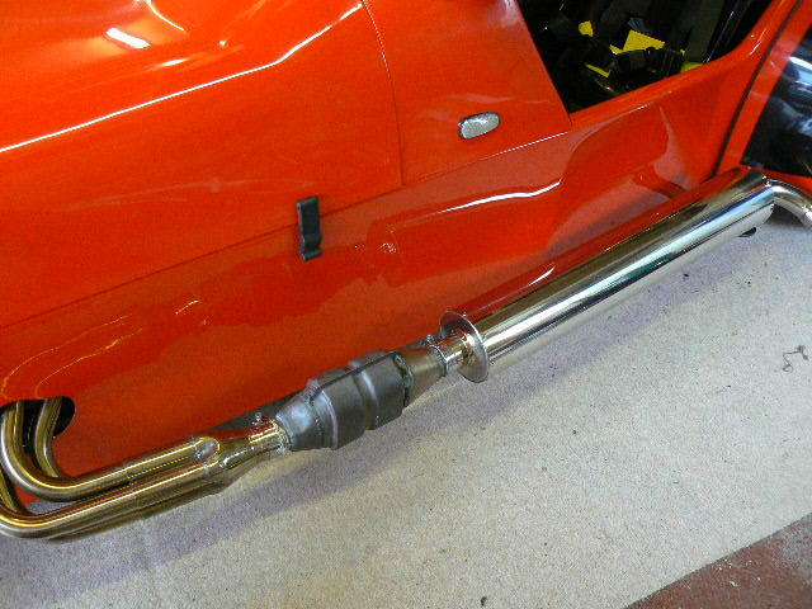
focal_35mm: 36
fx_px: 844
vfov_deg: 39.7
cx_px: 406
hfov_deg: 51.4
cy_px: 304
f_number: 2.8
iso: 200
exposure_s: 1/13
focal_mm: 6
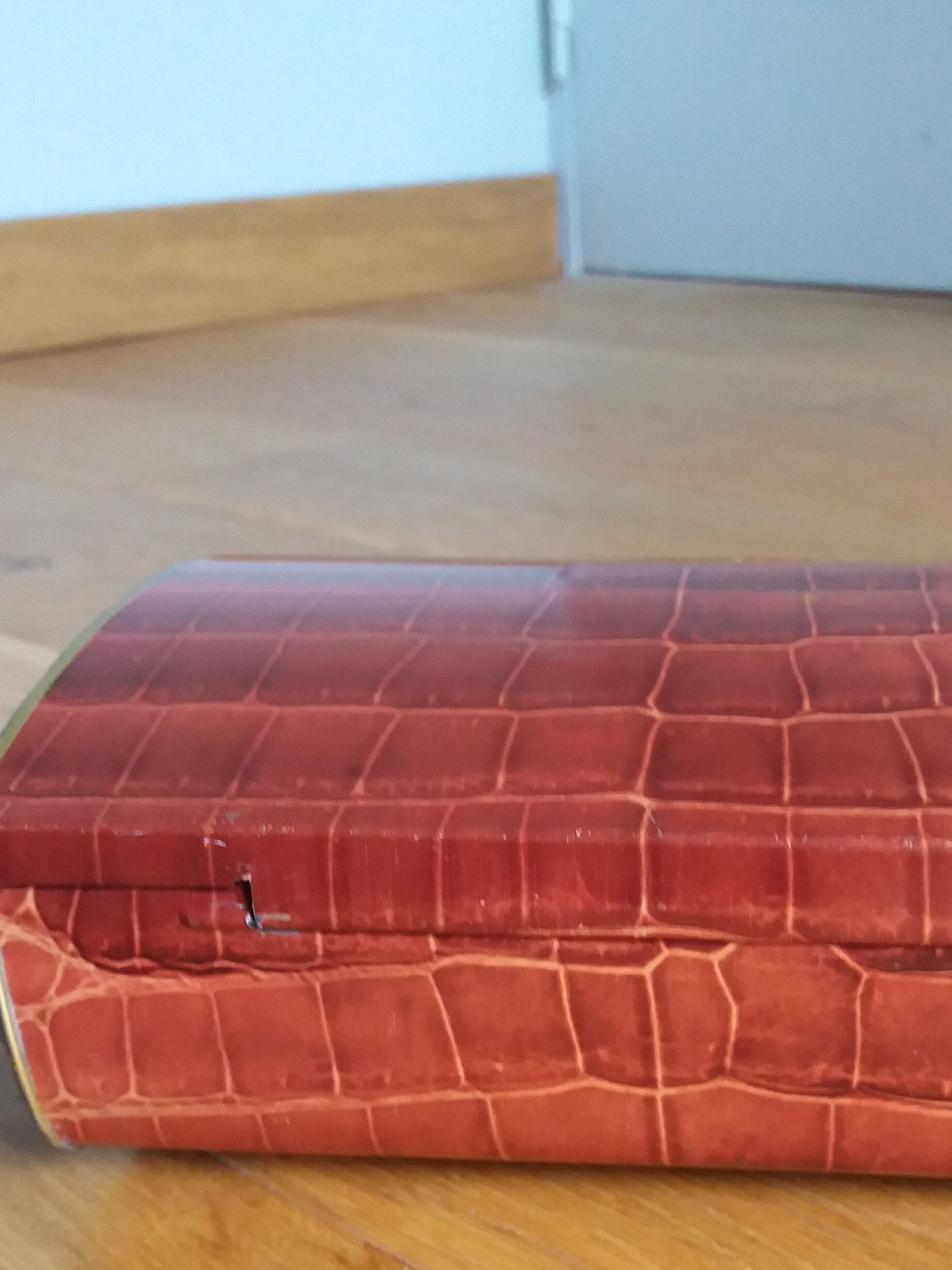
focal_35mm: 47
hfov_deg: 30.6
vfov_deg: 39.8
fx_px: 1724
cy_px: 878
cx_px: 663
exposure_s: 1/17
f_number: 1.9
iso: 200
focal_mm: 3.7
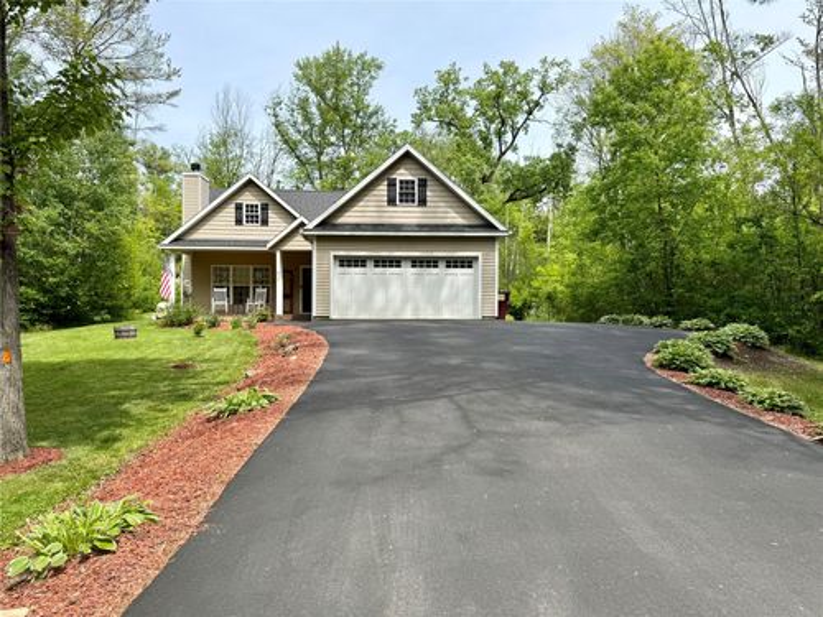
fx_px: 571
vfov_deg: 56.8
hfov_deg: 71.6
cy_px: 308
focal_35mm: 24
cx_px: 412
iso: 80
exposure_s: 1/2710
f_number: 1.78
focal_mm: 6.76
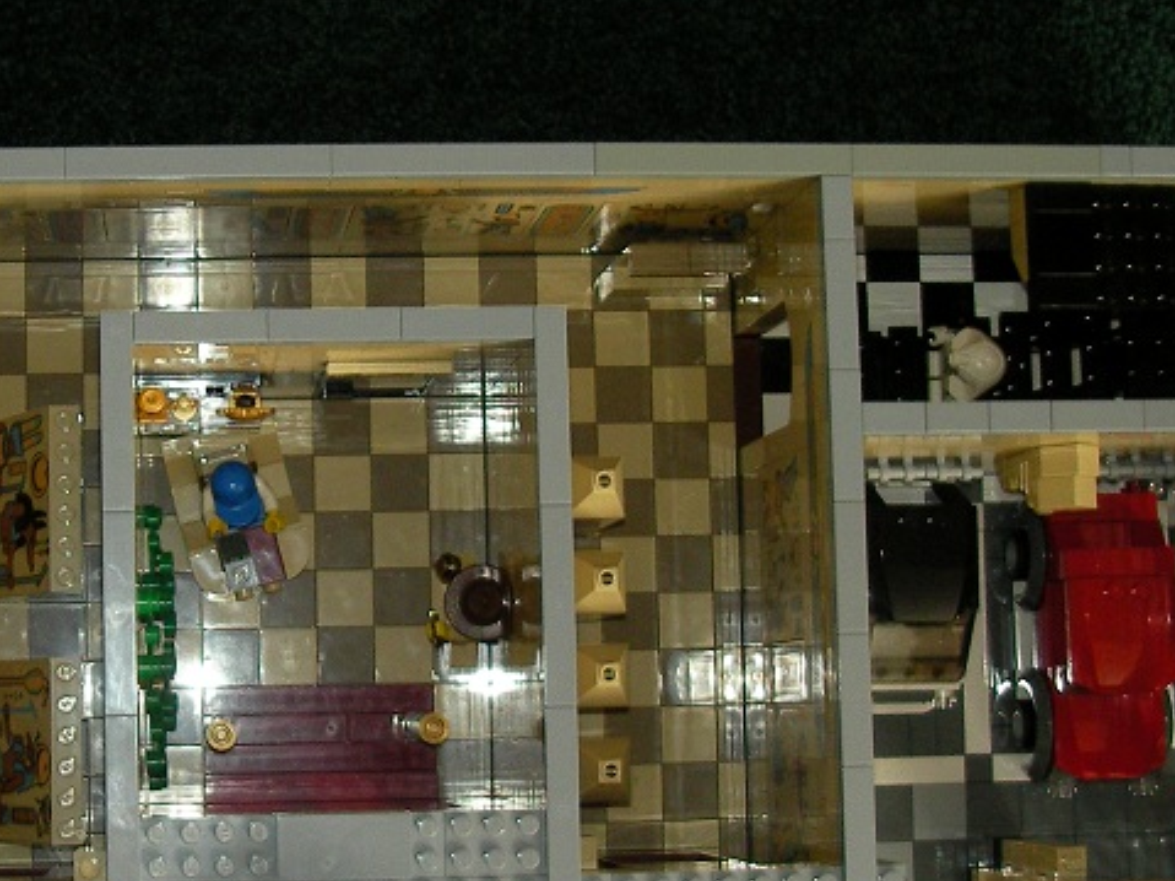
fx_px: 2477
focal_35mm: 73
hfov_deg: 26.5
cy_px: 545
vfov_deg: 20.1
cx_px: 356
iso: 100
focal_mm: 6.3
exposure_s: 1/30
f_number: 3.3
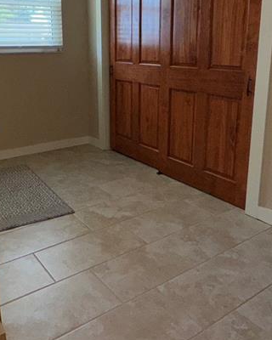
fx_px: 352
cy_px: 119
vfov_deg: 50.8
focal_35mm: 35
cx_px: 116
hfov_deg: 42.1
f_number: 2.2
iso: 80
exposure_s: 1/122
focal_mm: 2.22
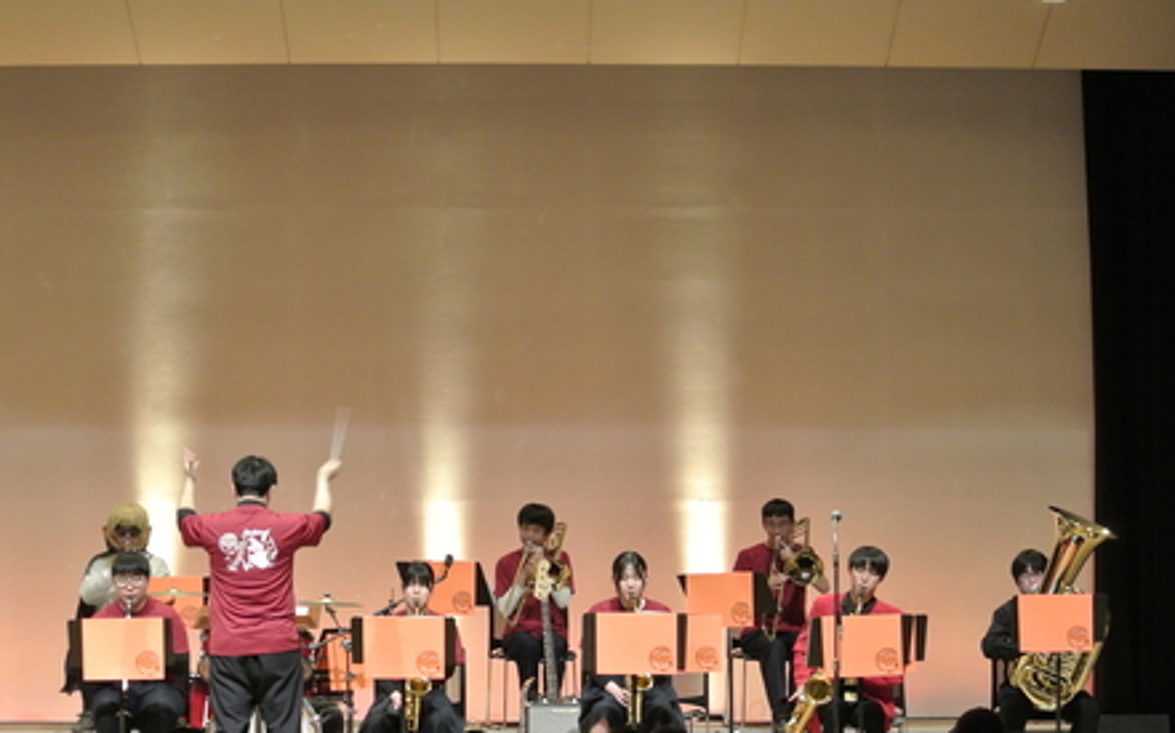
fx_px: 3840
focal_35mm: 120
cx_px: 384
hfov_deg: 17.3
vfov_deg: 10.9
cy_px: 562
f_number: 3.8
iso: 500
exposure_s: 1/30
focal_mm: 30
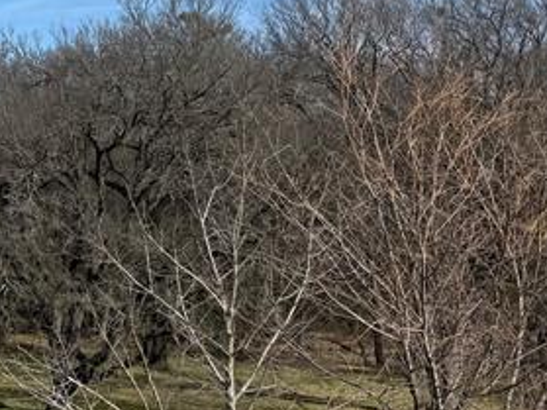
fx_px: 1390
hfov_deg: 19.7
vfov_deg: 16.5
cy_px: 388
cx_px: -237
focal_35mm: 88
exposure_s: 1/5319
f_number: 1.78
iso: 80
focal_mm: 6.76
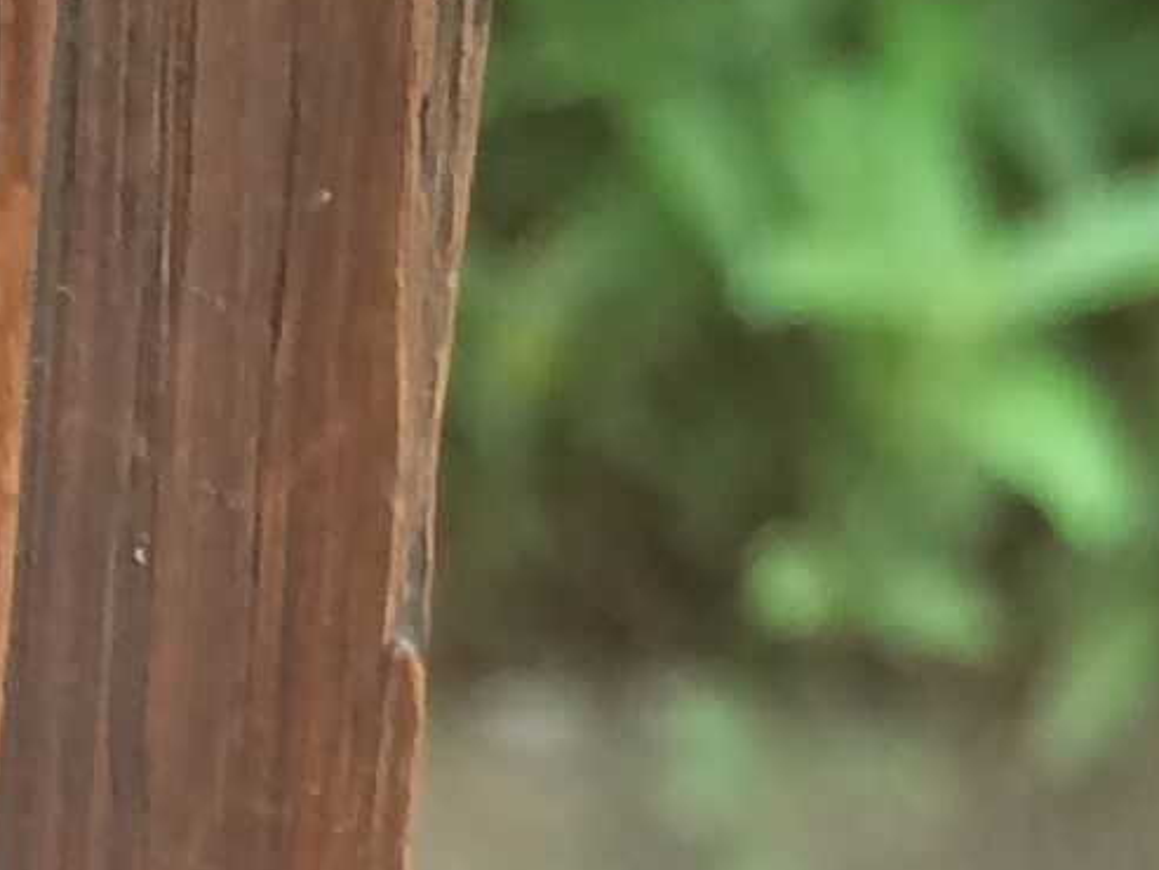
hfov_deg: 9.3
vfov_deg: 7.7
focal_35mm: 192
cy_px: 437
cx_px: -1561
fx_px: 6430
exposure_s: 1/33
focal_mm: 4.15
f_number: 2.2
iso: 40
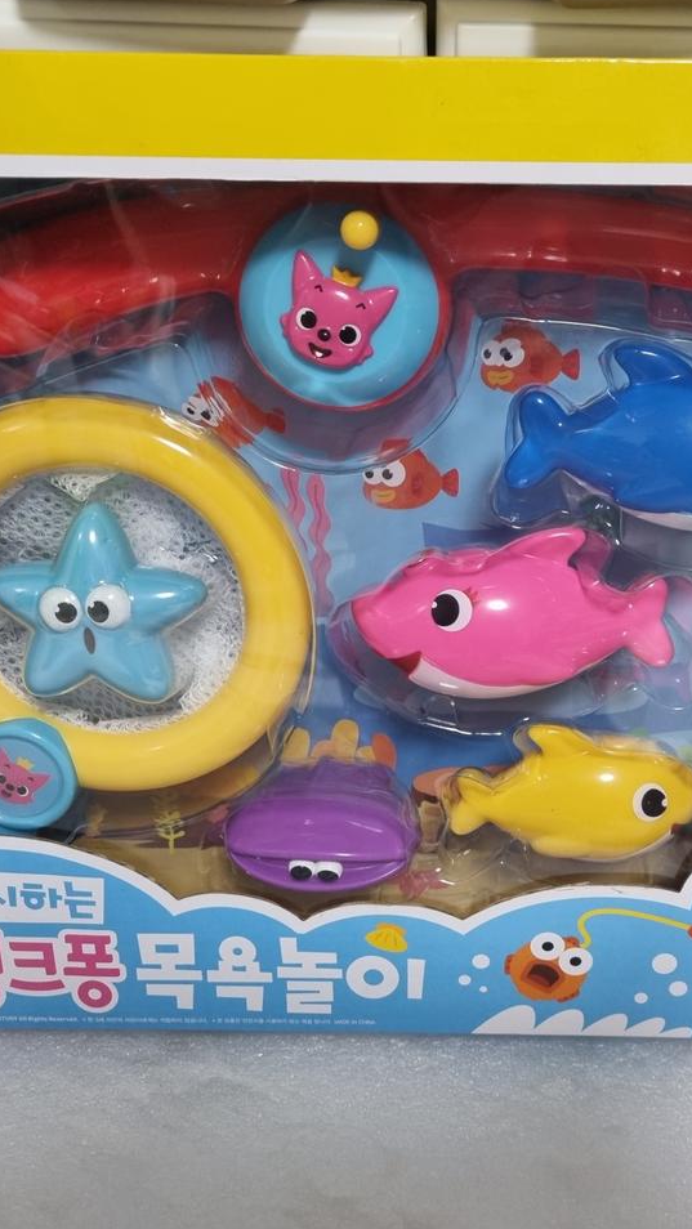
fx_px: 1239
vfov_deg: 52.8
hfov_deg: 30.9
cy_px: 612
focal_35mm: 38
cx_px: 469
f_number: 1.8
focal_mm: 5.4
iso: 250
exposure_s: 1/40
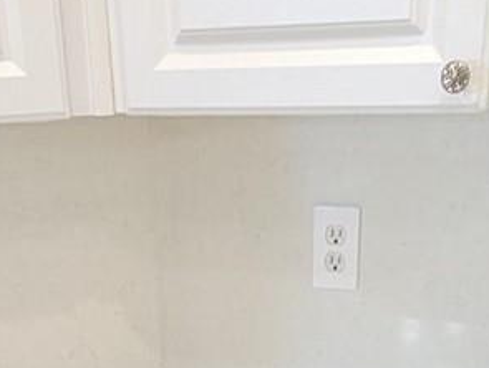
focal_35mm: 65
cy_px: 638
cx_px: 220
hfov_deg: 29.8
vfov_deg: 18.4
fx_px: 919
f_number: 1.95
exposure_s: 1/60
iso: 215
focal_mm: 2.23
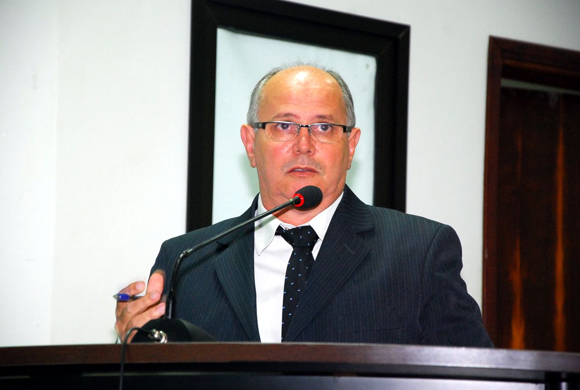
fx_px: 2543
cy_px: 195
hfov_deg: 13.0
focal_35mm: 158
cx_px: 290
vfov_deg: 8.8
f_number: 5.6
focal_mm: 105
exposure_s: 1/40
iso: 1000
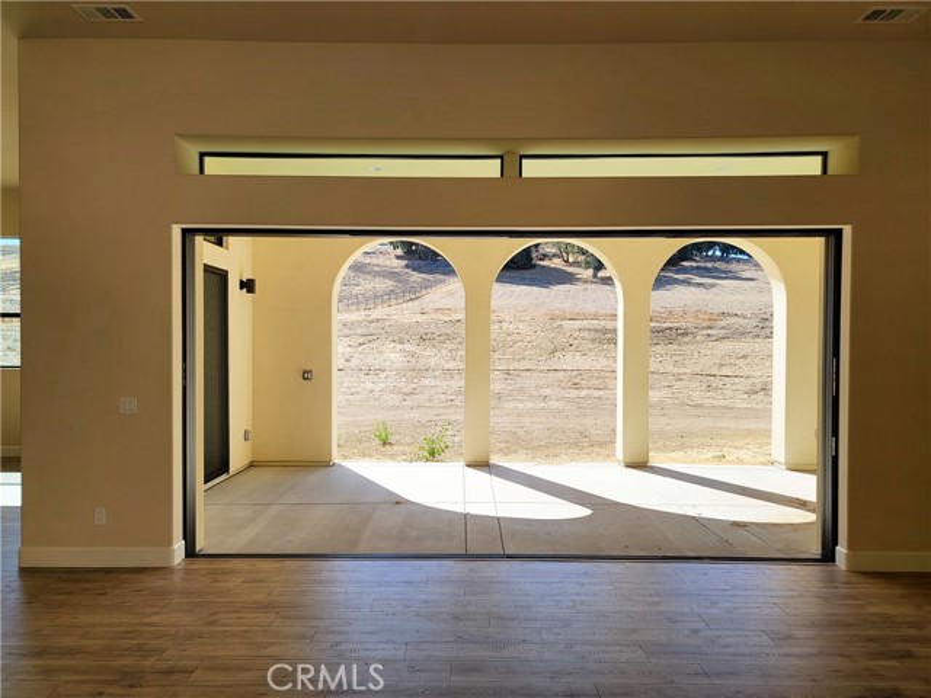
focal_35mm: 24
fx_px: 645
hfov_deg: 71.6
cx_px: 466
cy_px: 349
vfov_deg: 56.8
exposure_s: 1/407
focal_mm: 6.7
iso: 16
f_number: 1.8
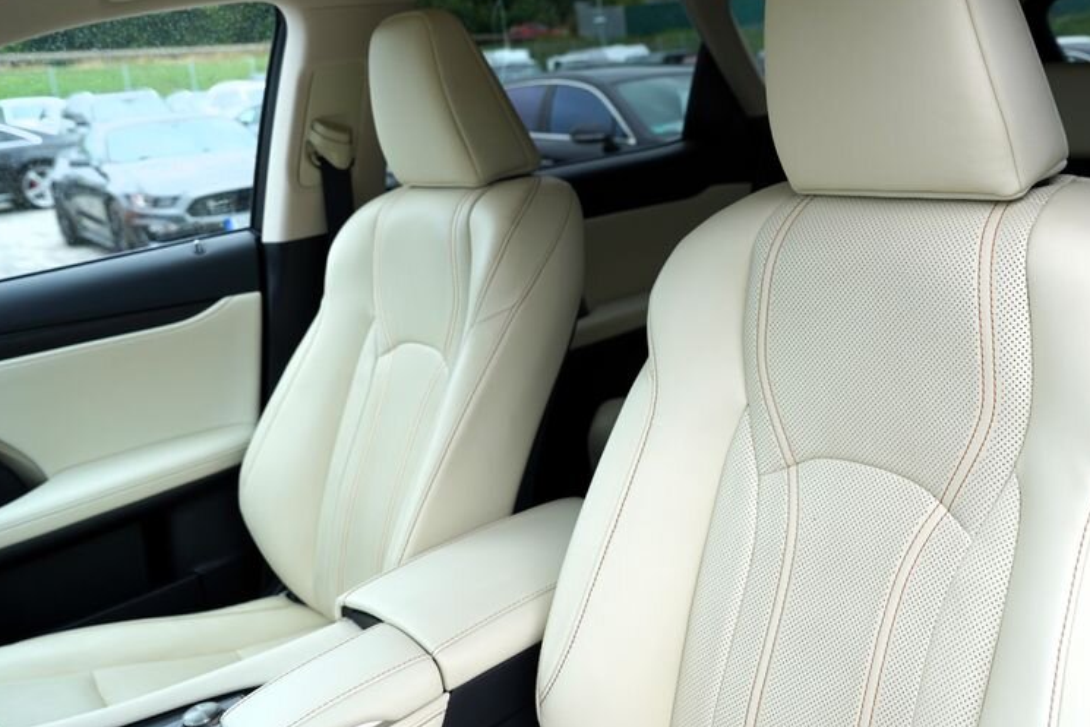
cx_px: 733
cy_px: 318
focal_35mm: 33
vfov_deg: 39.9
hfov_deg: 55.9
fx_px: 999
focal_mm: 24
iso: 100
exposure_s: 1/100
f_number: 5
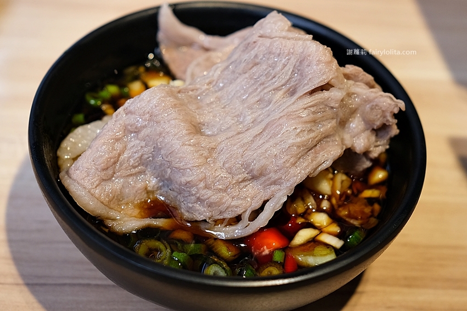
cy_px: 156
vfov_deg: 37.8
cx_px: 234
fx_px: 454
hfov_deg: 54.5
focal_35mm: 35
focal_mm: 23
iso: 320
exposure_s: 1/50
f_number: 3.2
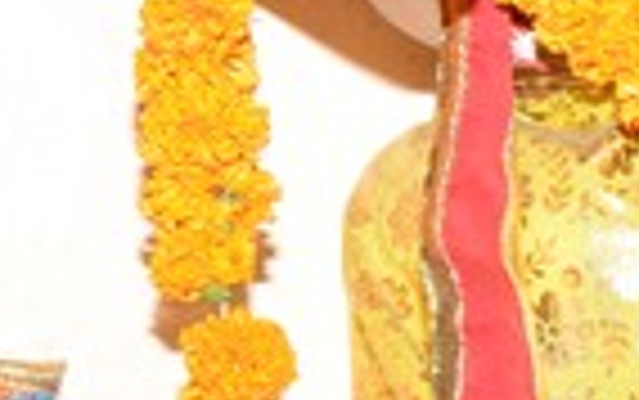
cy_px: 191
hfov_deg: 10.2
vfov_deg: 6.6
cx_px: -333
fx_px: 3451
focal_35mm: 198
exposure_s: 1/80
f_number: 10
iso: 400
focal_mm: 18
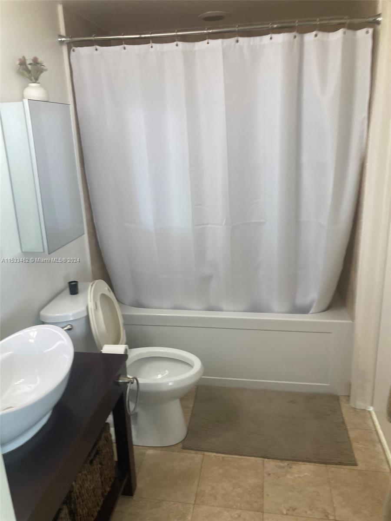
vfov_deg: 63.4
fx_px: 422
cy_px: 260
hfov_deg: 49.7
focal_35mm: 28
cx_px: 196
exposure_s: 1/60
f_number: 1.8
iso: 50
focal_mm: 3.99
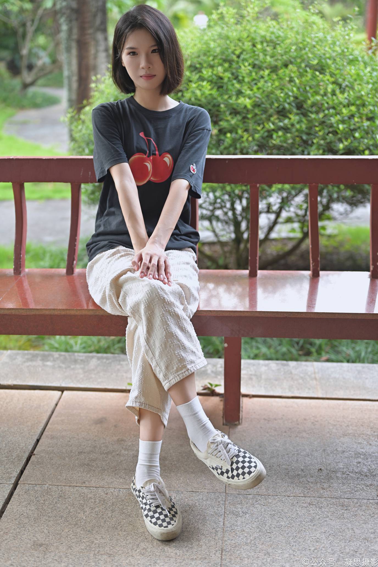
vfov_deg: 39.6
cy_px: 284
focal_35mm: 50
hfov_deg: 27.0
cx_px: 189
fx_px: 787
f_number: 2.2
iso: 320
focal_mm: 50
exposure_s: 1/100
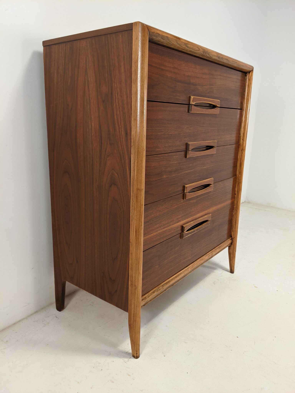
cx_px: 148
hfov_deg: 51.4
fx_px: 307
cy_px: 196
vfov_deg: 65.3
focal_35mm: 27
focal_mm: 4.44
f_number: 1.8
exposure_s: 1/59.9
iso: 121
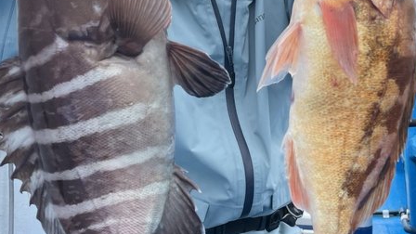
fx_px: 596
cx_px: 234
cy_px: 85
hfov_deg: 38.4
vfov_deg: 22.2
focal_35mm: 54
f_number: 1.6
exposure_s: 1/868
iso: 32
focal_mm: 4.2
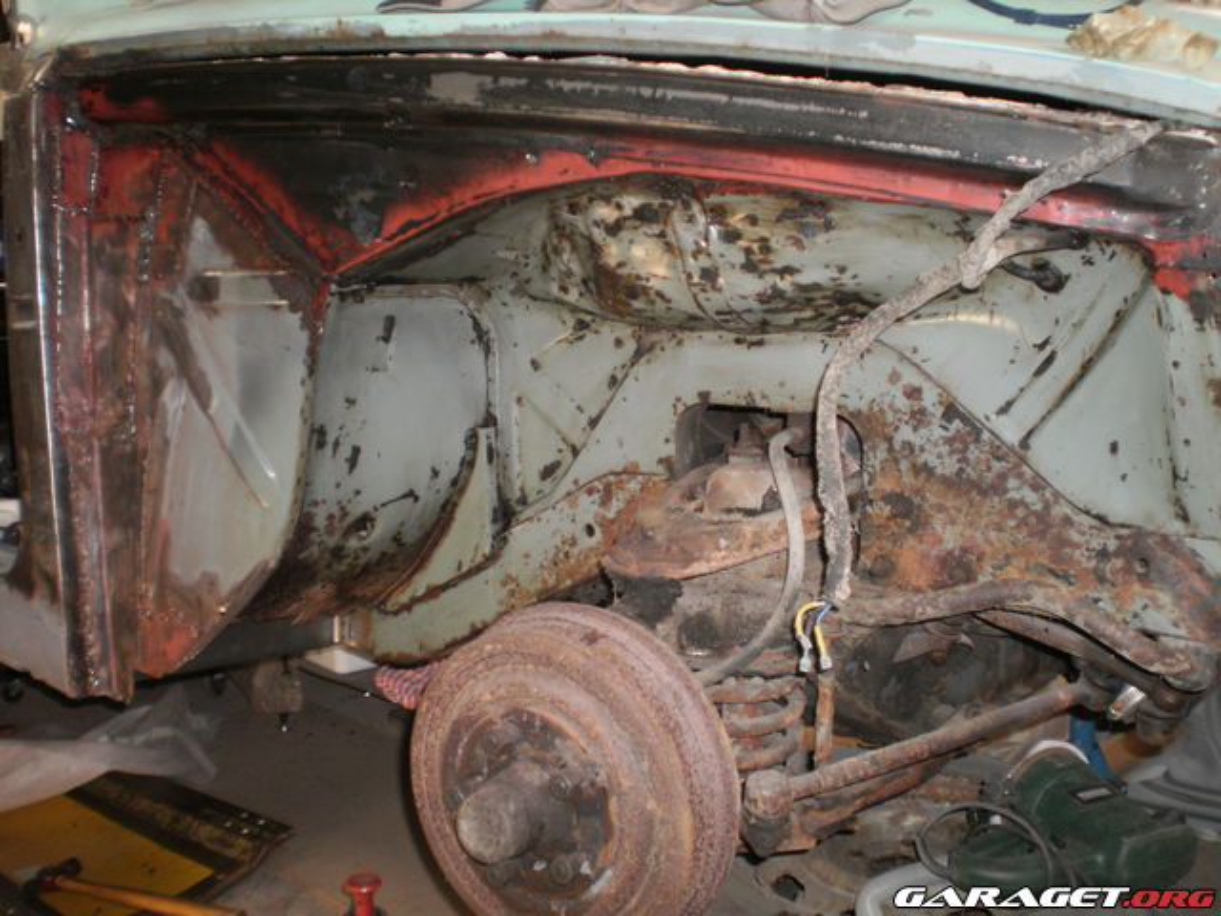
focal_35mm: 36
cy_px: 458
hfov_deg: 51.4
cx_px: 610
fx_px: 1270
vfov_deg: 39.7
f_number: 3.1
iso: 125
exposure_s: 1/30
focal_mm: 6.3
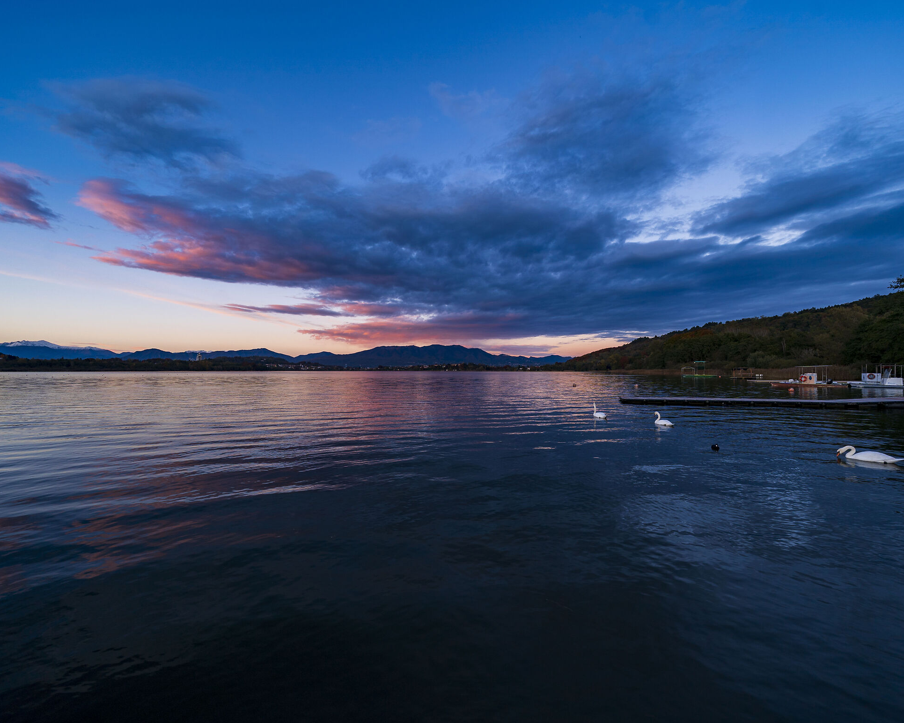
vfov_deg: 88.0
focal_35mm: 14
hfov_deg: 100.7
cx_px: 470
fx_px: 374
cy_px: 356
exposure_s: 1/40
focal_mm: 12
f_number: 5.6
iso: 100
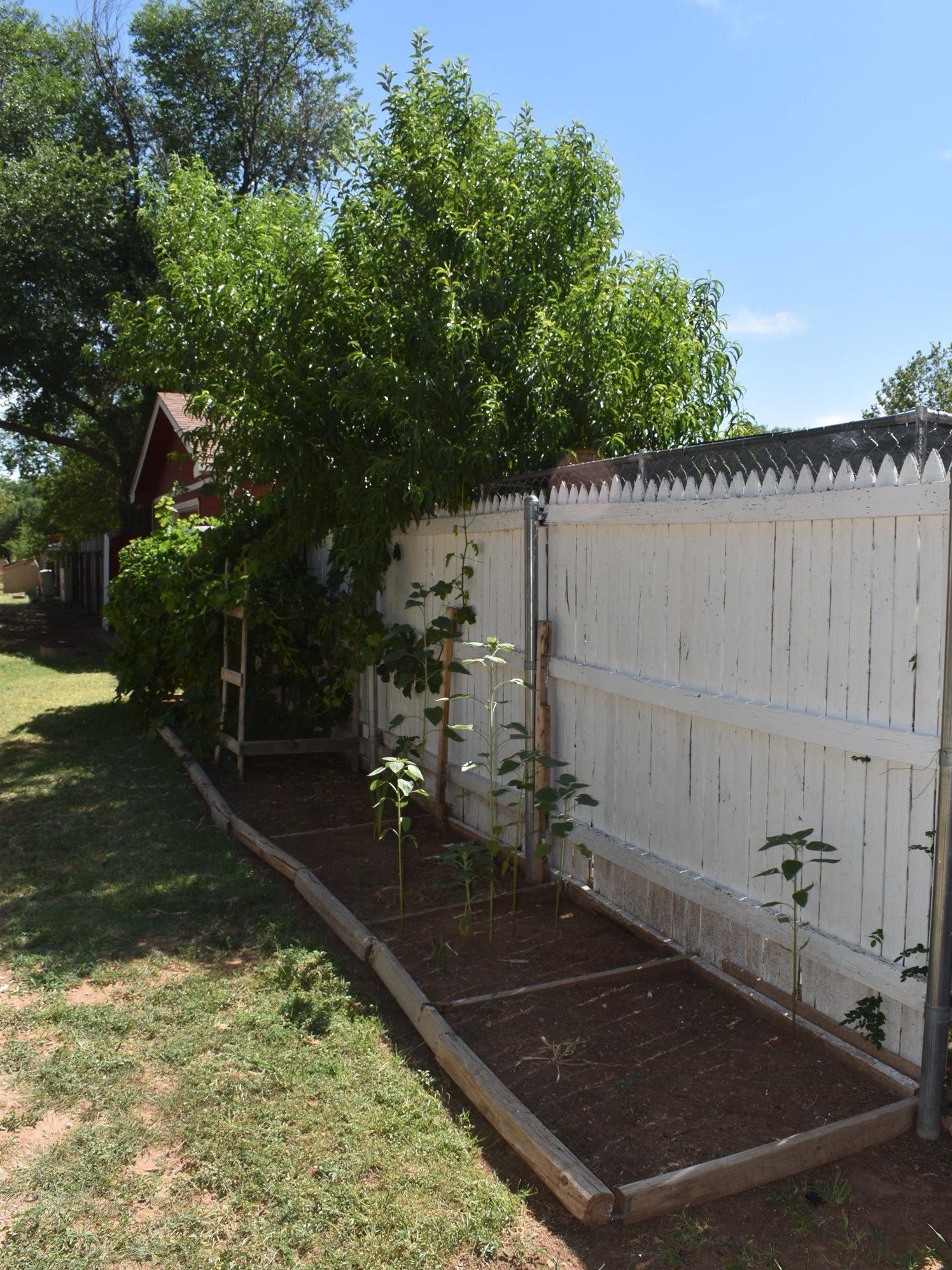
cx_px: 487
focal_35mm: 30
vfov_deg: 59.9
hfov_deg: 46.8
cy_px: 675
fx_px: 1100
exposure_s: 1/200
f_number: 9
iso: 100
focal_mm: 18
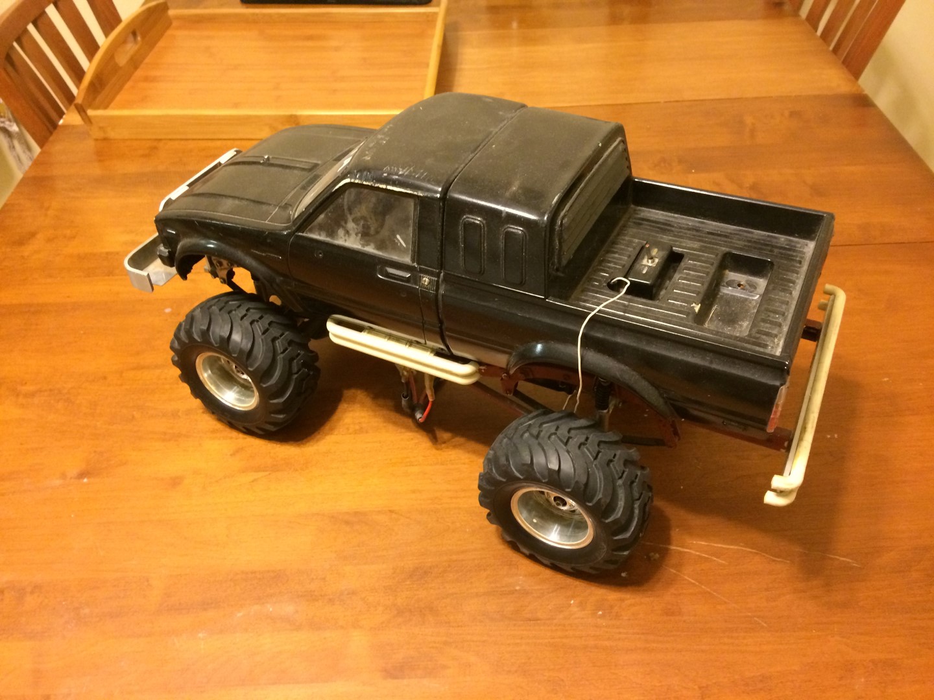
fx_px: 782
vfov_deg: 48.2
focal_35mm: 29
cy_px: 350
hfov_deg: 61.7
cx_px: 467
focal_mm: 4.15
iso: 320
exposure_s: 1/24
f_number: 2.2
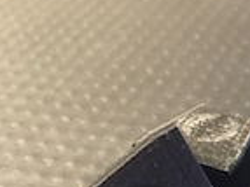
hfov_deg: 25.7
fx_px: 512
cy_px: 190
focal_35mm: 71
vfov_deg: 20.0
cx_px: 264
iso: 320
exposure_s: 1/15
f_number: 2.2
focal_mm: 4.15
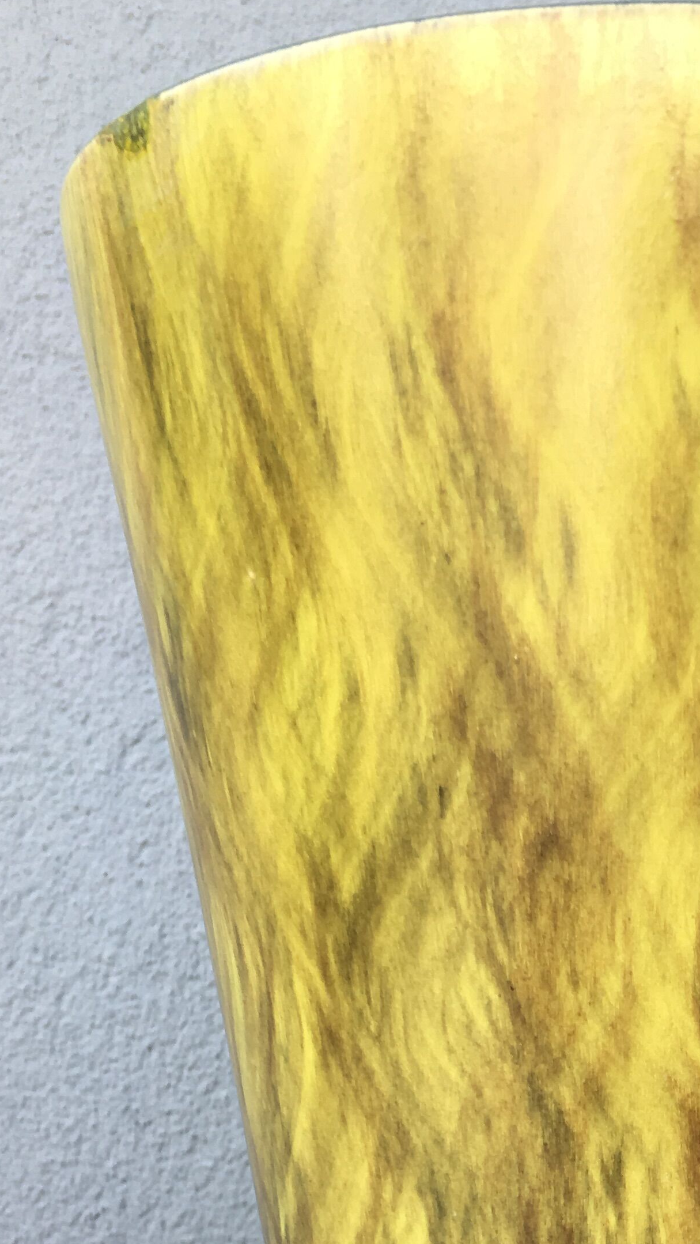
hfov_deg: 19.4
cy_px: 1130
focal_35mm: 59
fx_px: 1946
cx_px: 794
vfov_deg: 33.5
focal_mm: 4.15
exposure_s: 1/101
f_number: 2.2
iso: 25
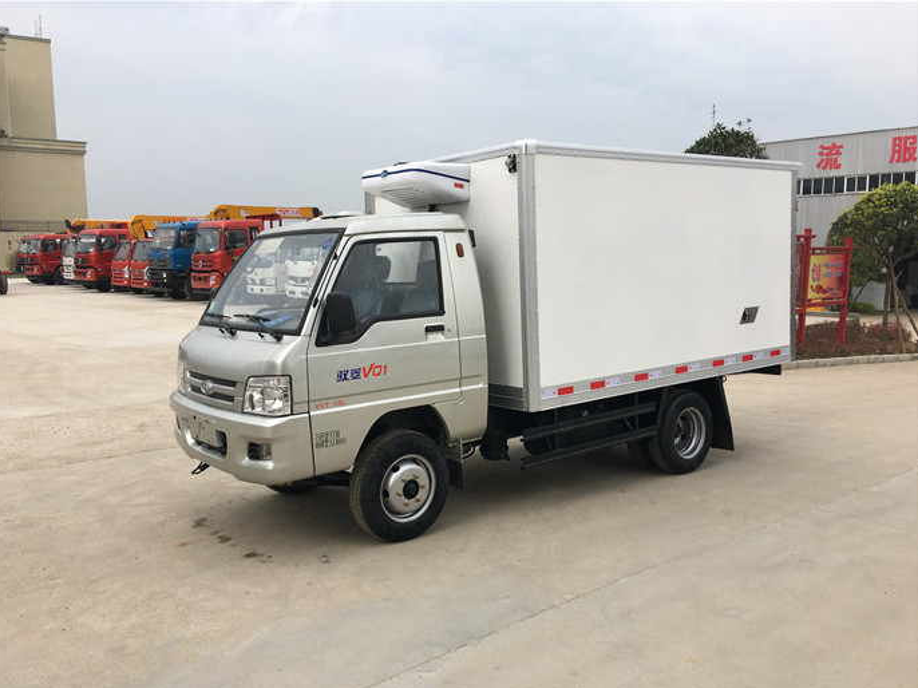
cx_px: 450
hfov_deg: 60.0
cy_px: 355
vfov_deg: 46.8
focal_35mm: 30
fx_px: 795
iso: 25
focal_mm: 4.15
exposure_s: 1/986
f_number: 2.2
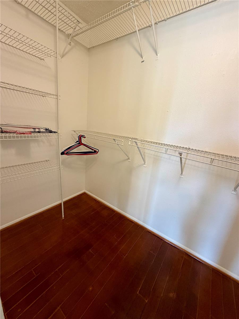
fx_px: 129
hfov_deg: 85.7
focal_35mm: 14
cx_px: 120
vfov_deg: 102.1
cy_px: 160
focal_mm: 2.22
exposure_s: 1/60
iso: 200
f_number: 2.2
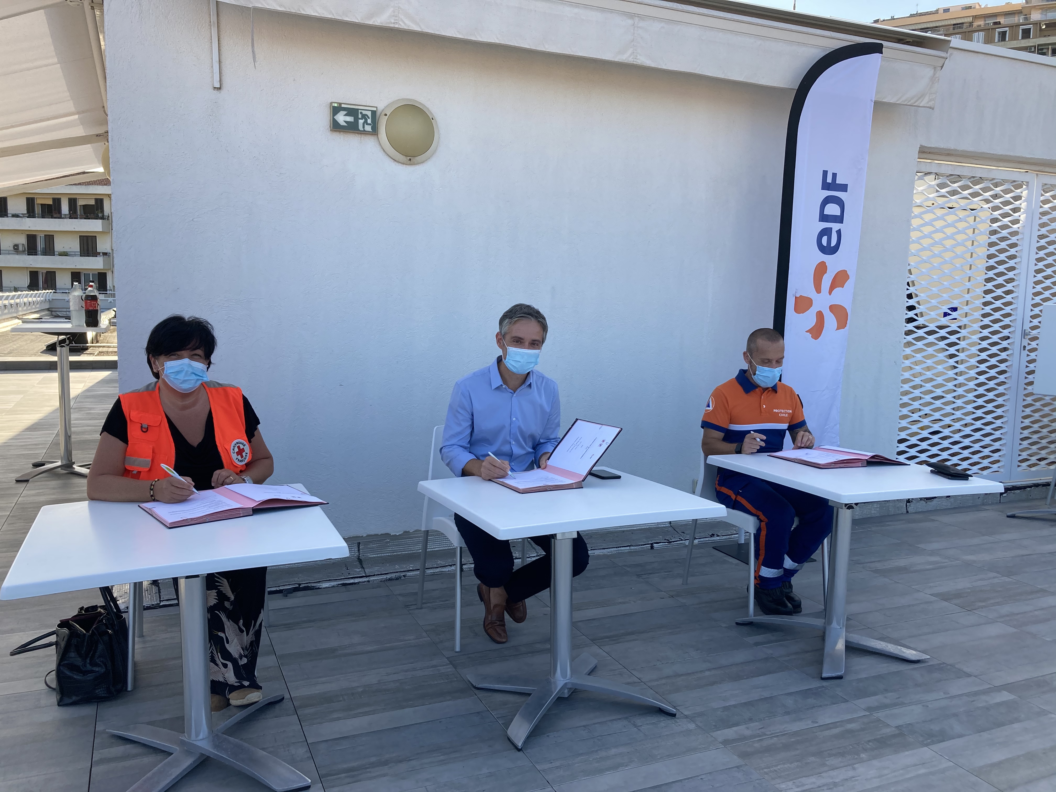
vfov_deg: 49.7
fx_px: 854
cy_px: 396
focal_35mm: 28
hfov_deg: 63.4
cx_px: 528
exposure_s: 1/600
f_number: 1.8
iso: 20
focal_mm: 3.99
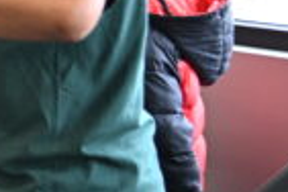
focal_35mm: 152
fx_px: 1216
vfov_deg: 9.0
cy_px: 20
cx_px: -419
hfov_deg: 11.2
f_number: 2.8
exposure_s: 1/125
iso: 1000
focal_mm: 28
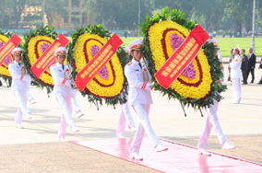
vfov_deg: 12.3
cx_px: 69
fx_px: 806
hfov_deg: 18.4
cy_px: 63
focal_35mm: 111
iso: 250
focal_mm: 42
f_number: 11
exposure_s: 1/125
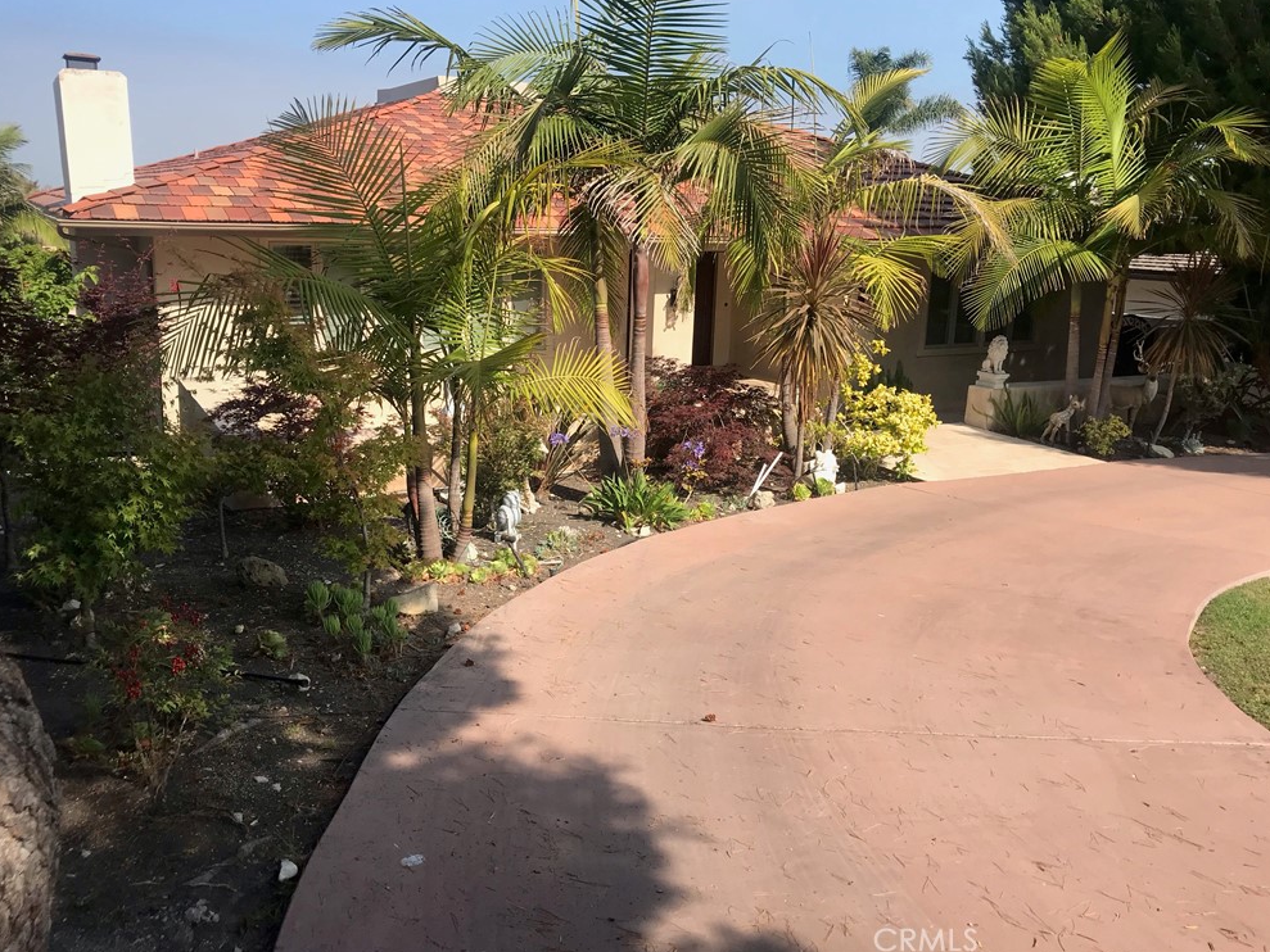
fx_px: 1064
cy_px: 466
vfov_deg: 48.2
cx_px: 629
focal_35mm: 29
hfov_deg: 61.7
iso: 20
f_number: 1.8
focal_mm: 3.99
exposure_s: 1/1650
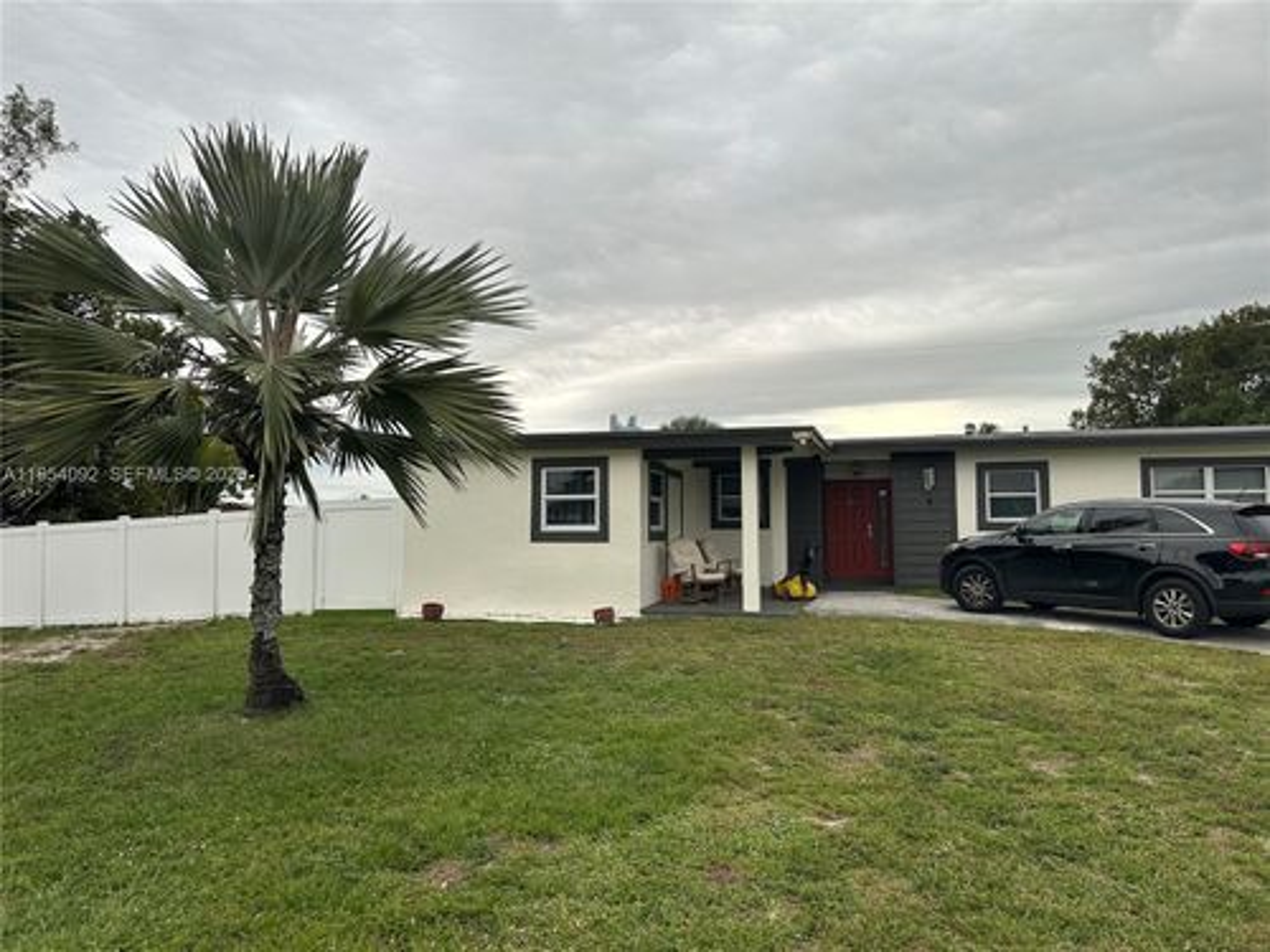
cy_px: 476
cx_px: 635
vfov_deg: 56.8
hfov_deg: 71.6
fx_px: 881
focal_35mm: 24
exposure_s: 1/464
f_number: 1.78
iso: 80
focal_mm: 6.86
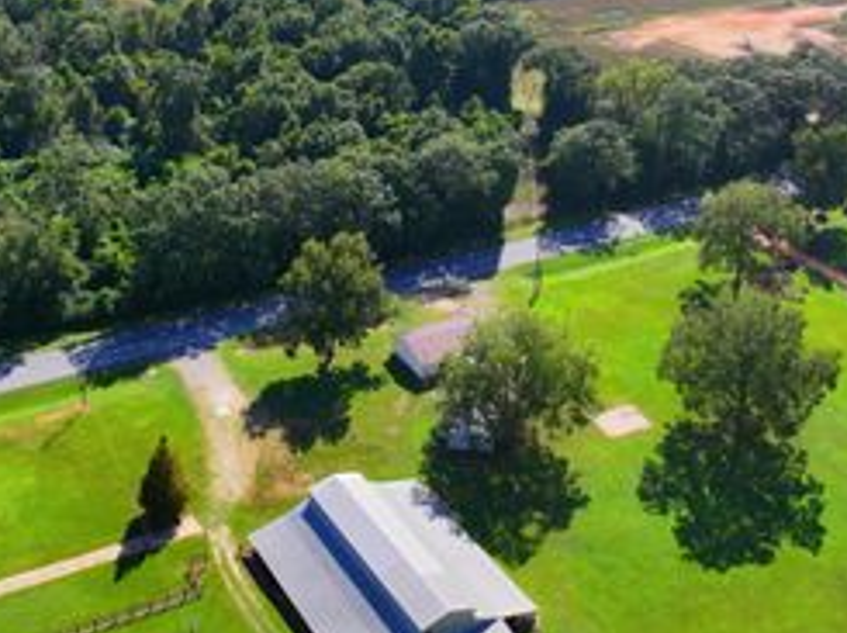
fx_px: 1197
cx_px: 346
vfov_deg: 29.3
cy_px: 180
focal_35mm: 49
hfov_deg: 38.8
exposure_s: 1/2000
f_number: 2.8
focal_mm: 12.29
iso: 150
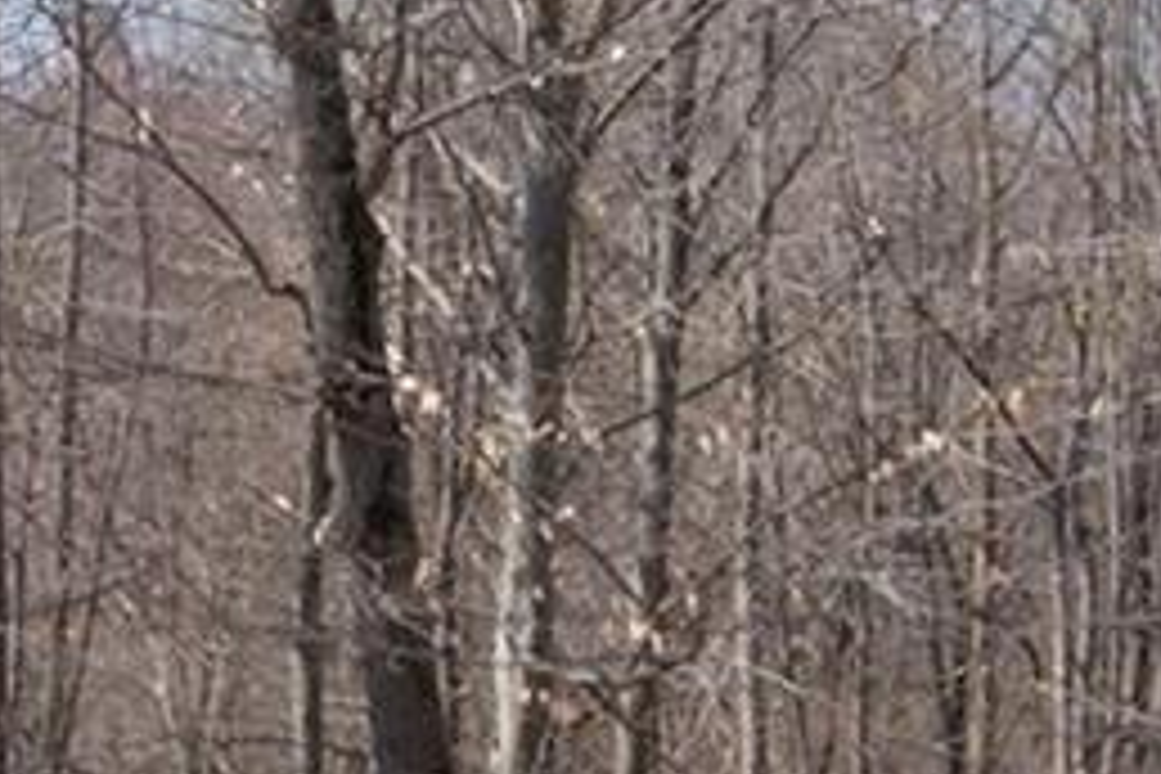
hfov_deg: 15.5
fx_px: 4223
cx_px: 171
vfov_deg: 10.4
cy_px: 137
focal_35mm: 131
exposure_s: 1/320
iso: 400
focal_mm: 11
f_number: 13
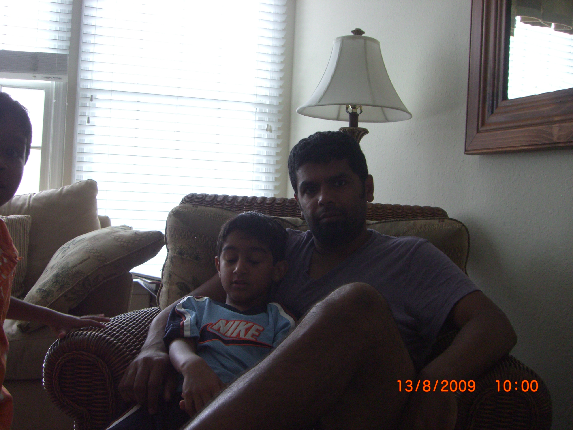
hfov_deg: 49.0
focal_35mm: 38
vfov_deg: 37.7
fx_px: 629
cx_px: 286
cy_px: 215
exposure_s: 1/100
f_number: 2.7
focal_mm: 6.2
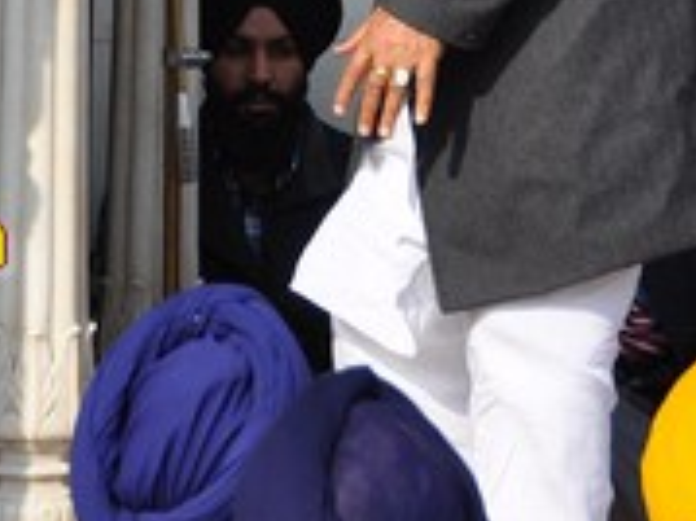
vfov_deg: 4.4
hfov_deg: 5.9
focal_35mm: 335
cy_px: -68
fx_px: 6725
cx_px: 463
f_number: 7.1
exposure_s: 1/800
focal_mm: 65
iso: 200
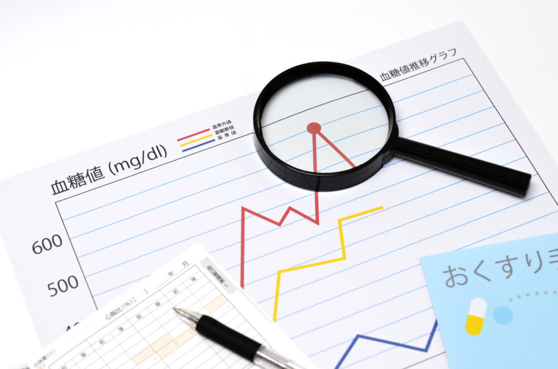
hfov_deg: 27.0
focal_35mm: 75
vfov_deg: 18.1
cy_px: 184
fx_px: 1160
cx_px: 279
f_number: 5
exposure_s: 1/100
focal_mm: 50
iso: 100
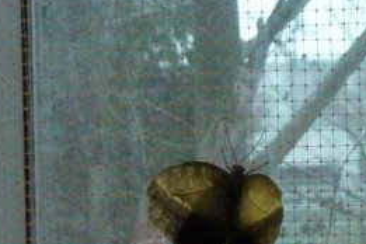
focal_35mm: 344
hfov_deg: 6.0
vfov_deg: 4.0
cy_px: 226
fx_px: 3497
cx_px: 226
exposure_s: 1/60
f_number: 4.3
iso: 800
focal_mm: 14.7
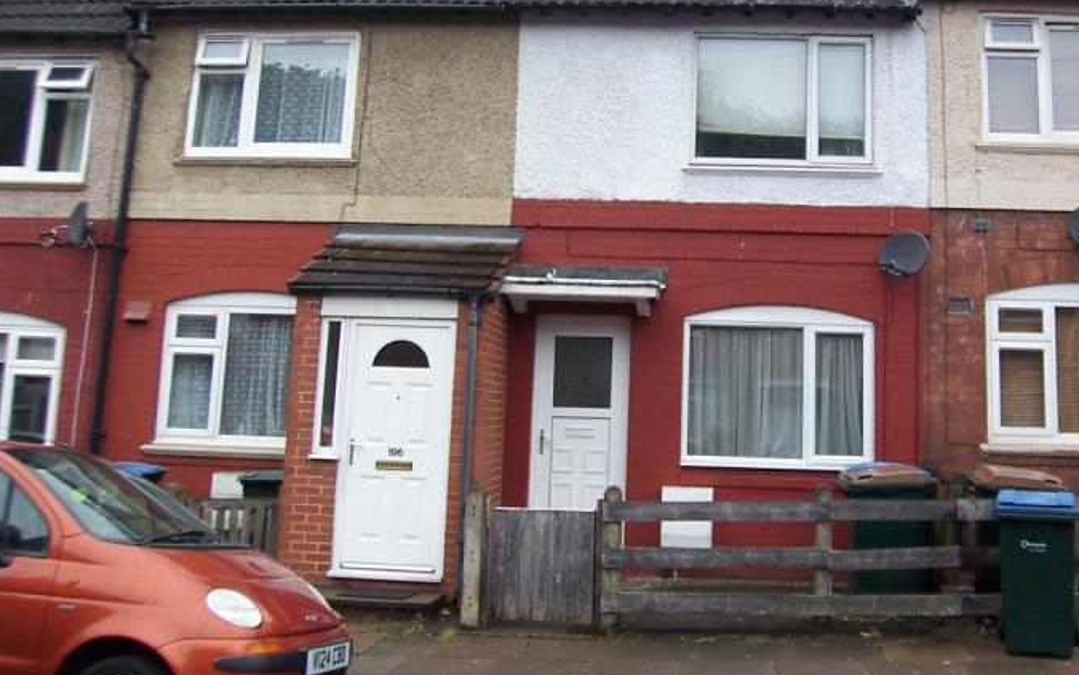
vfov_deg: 34.0
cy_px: 198
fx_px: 1088
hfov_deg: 52.2
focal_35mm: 37
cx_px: 668
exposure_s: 1/200
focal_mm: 3.8
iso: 64
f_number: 2.8
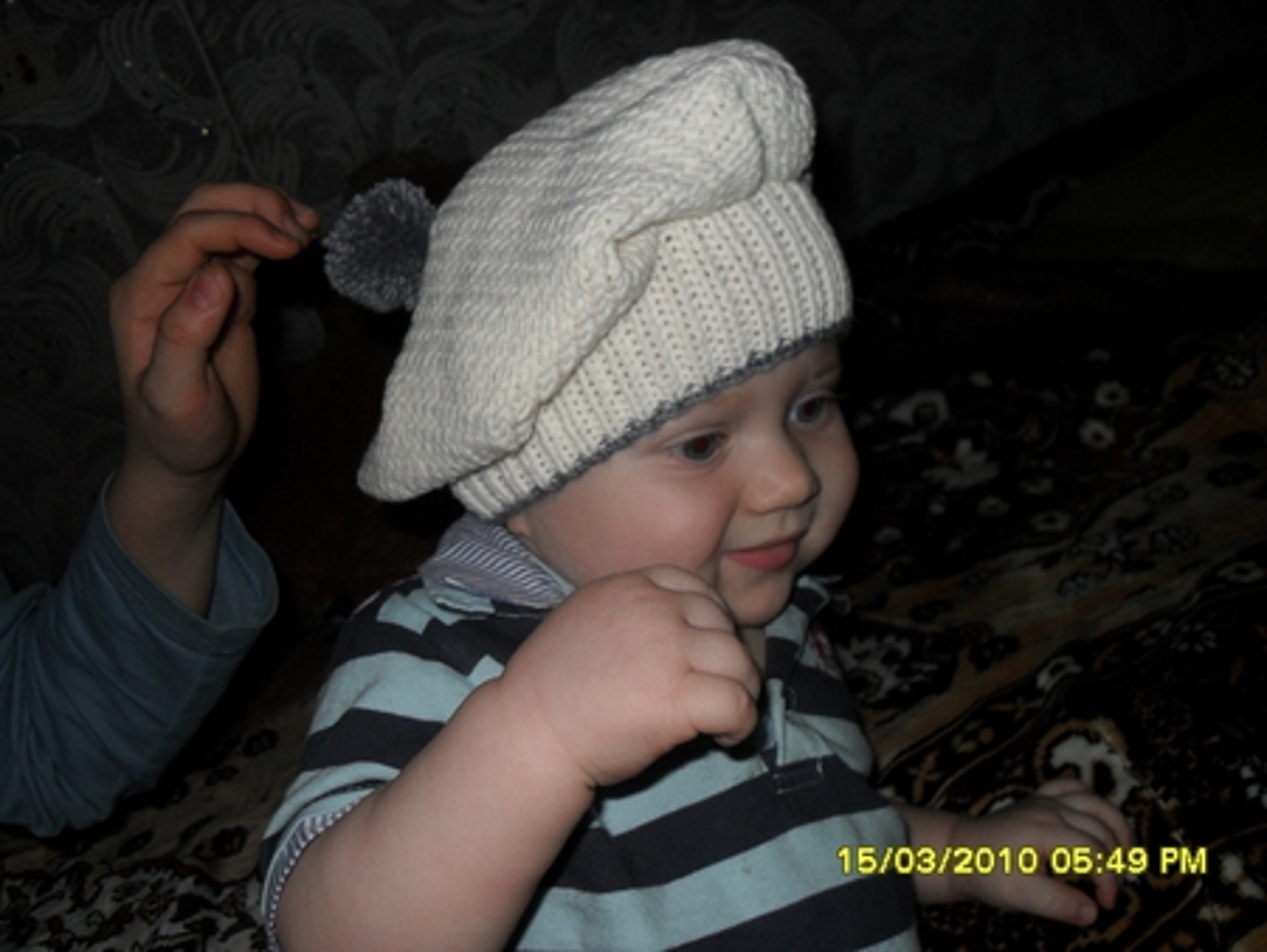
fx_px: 1282
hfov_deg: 52.6
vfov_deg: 40.7
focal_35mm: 35
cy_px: 476
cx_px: 634
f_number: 8.9
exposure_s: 1/45
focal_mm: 6.2
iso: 100
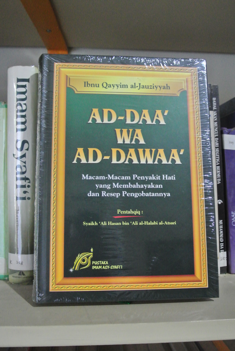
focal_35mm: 32
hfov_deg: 41.2
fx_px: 312
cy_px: 176
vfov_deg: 58.7
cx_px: 118
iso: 1800
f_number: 3.8
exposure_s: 1/15
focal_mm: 12.2
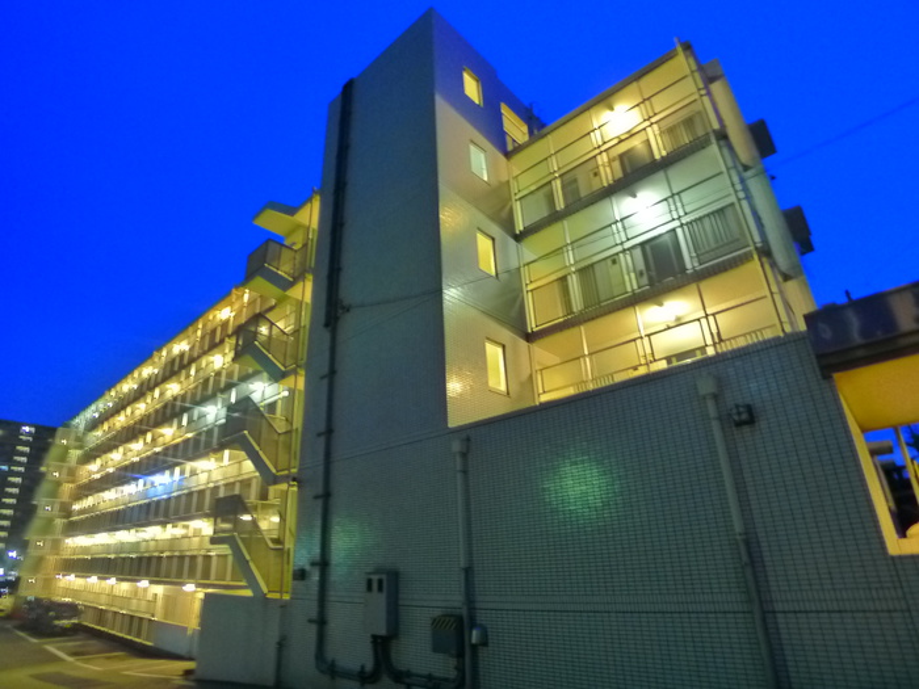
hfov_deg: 71.6
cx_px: 460
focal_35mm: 24
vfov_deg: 56.8
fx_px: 637
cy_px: 344
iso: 400
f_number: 2
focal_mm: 5.1
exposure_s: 1/2
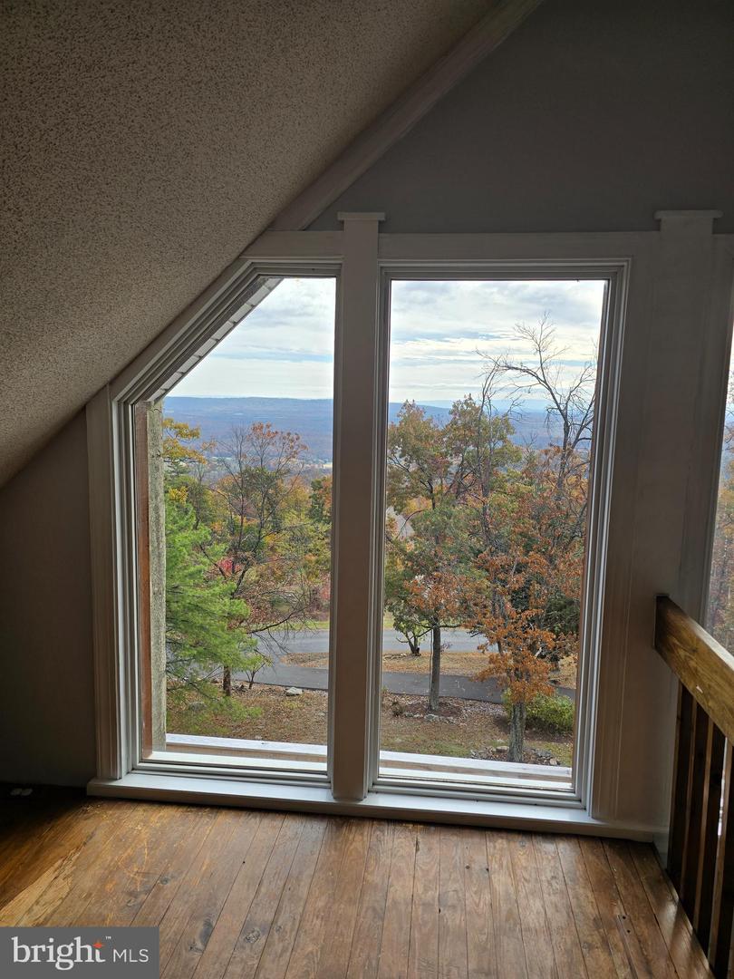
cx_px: 367
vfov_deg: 73.9
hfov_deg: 58.9
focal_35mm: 23
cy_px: 490
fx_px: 650
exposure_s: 1/484
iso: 12
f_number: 1.7
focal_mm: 6.3
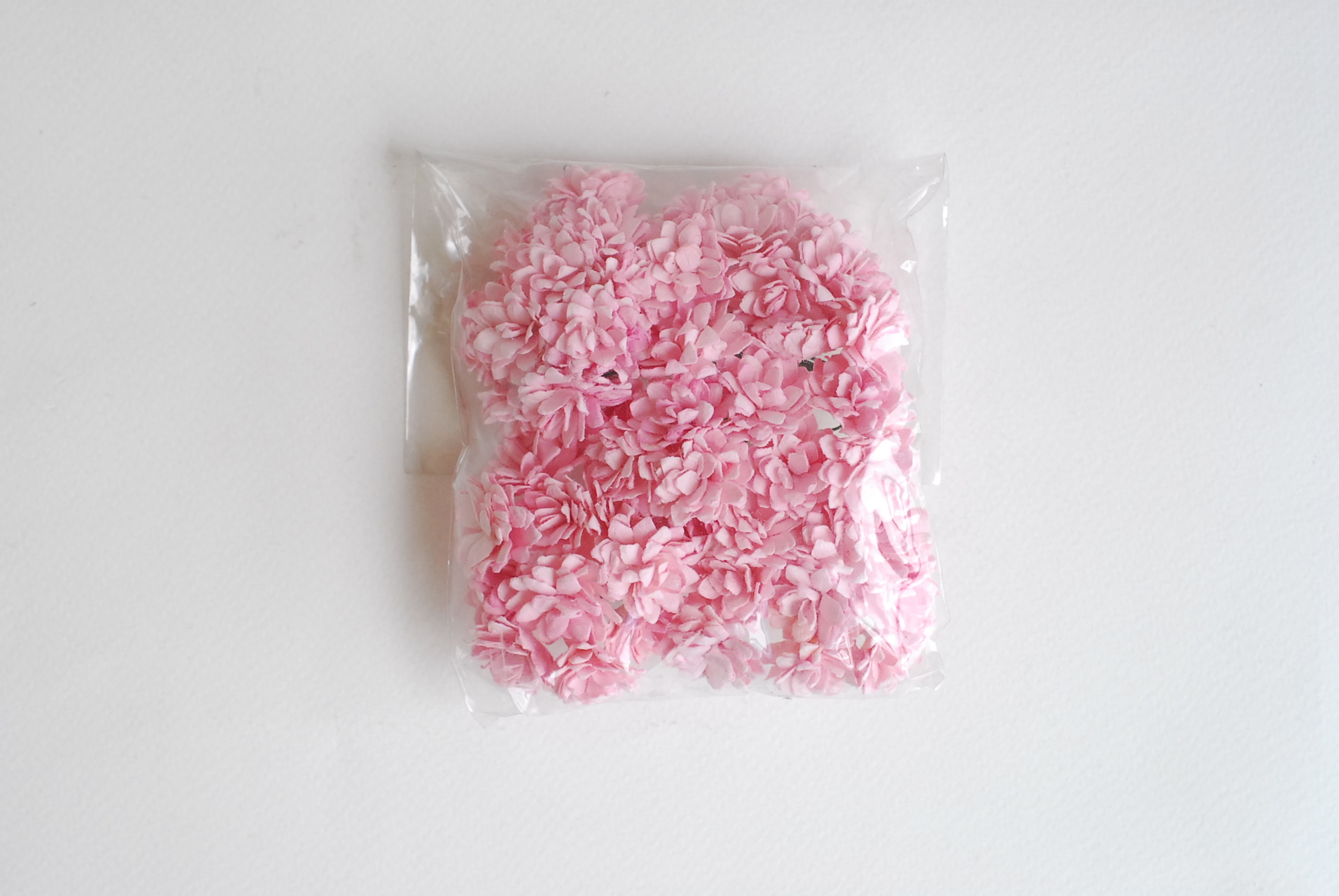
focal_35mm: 60
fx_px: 2234
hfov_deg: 33.4
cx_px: 670
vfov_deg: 22.7
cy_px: 448
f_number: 5.6
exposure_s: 1/125
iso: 640
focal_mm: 40
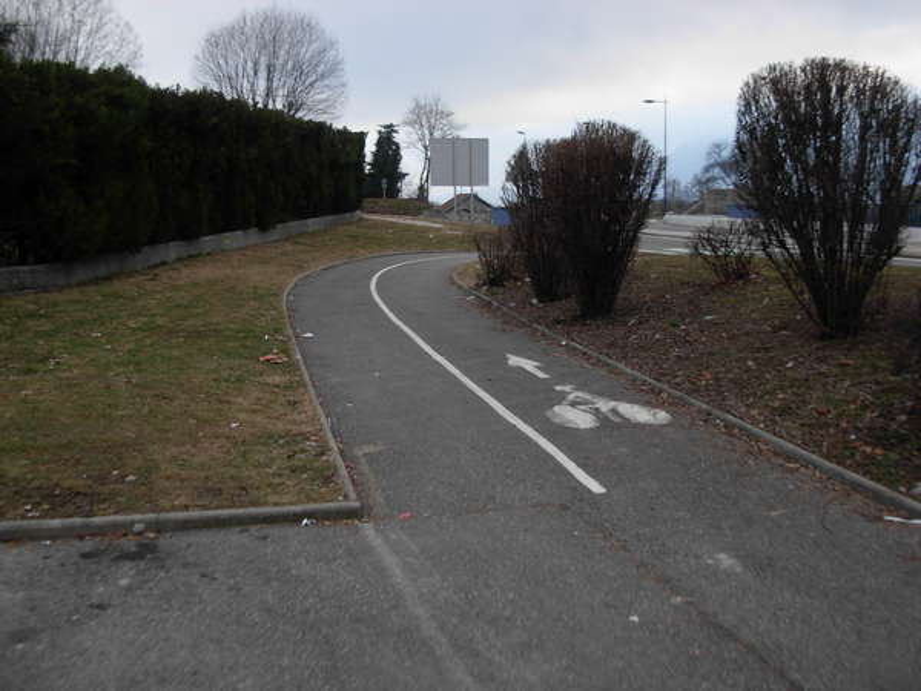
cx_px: 460
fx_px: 1011
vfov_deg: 37.7
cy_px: 346
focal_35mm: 38
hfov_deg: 49.0
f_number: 2.9
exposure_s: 1/87.9
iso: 79
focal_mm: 6.3
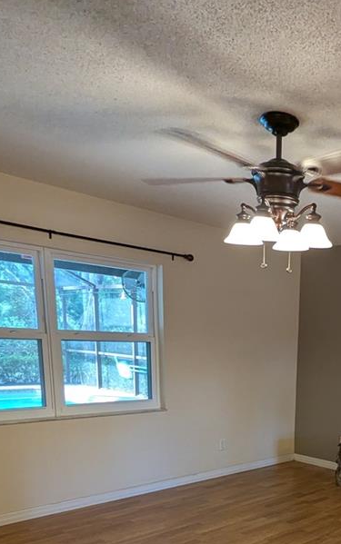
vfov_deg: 51.4
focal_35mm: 34
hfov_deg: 34.0
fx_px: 505
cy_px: 468
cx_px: 341
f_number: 2.2
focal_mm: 2.35
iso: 150
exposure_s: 1/40
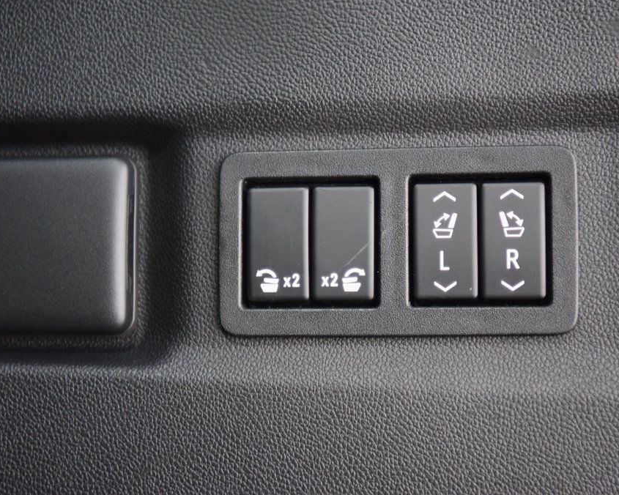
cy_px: 246
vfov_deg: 15.5
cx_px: 296
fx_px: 1814
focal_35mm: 99
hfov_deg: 19.4
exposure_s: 1/6
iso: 1600
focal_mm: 58
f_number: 2.8
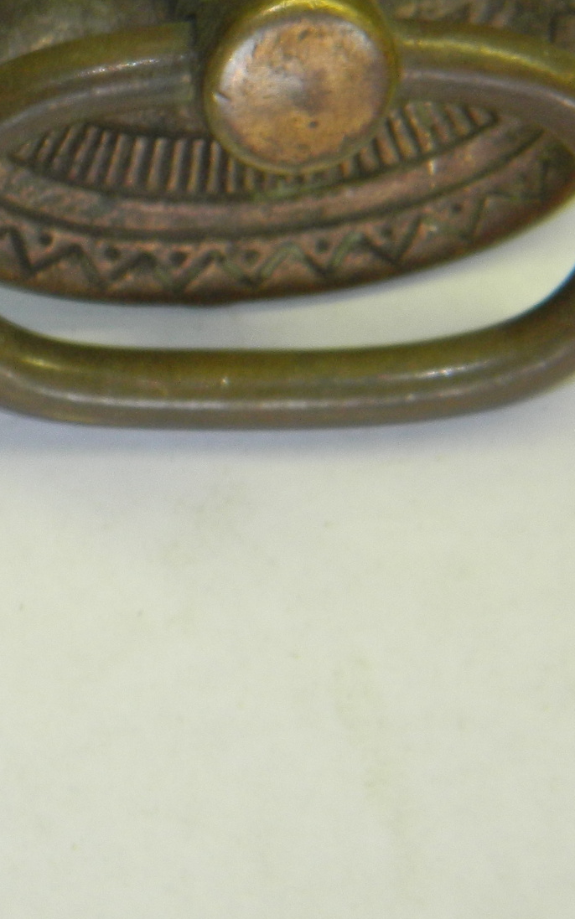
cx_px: -422
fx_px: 6466
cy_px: 256
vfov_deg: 8.1
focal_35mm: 258
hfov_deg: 5.0
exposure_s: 1/30
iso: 140
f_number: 4.5
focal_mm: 18.6
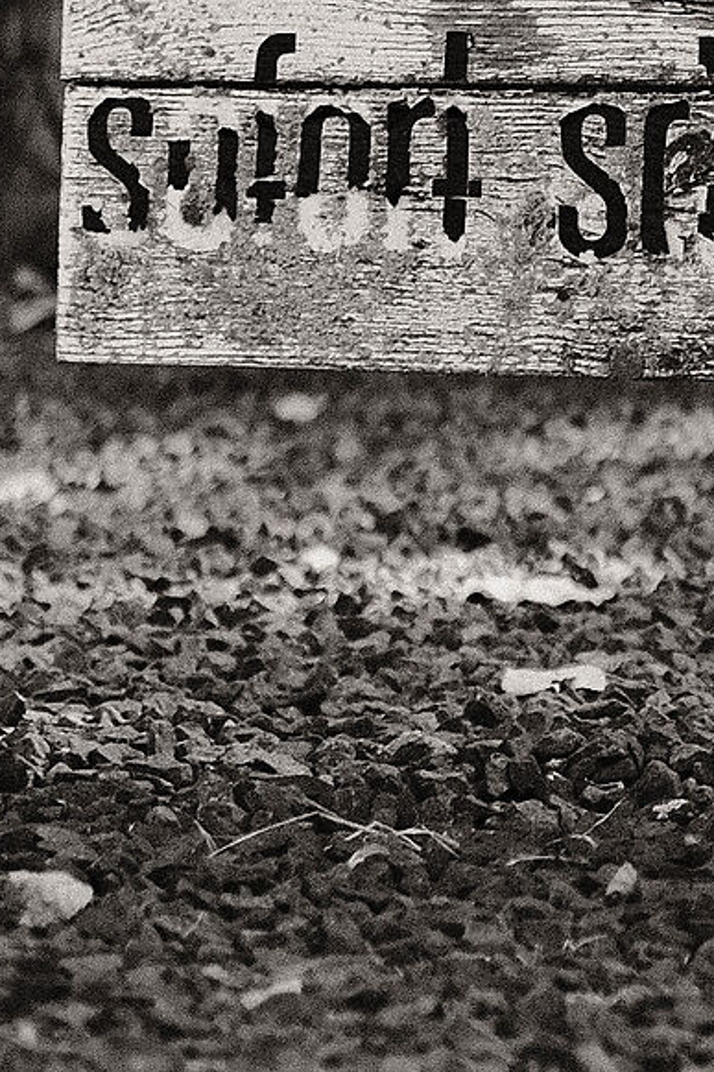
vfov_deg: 9.1
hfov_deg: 6.1
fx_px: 6519
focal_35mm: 219
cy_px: -670
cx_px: 1410
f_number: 2
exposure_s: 1/8000
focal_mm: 35
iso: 800
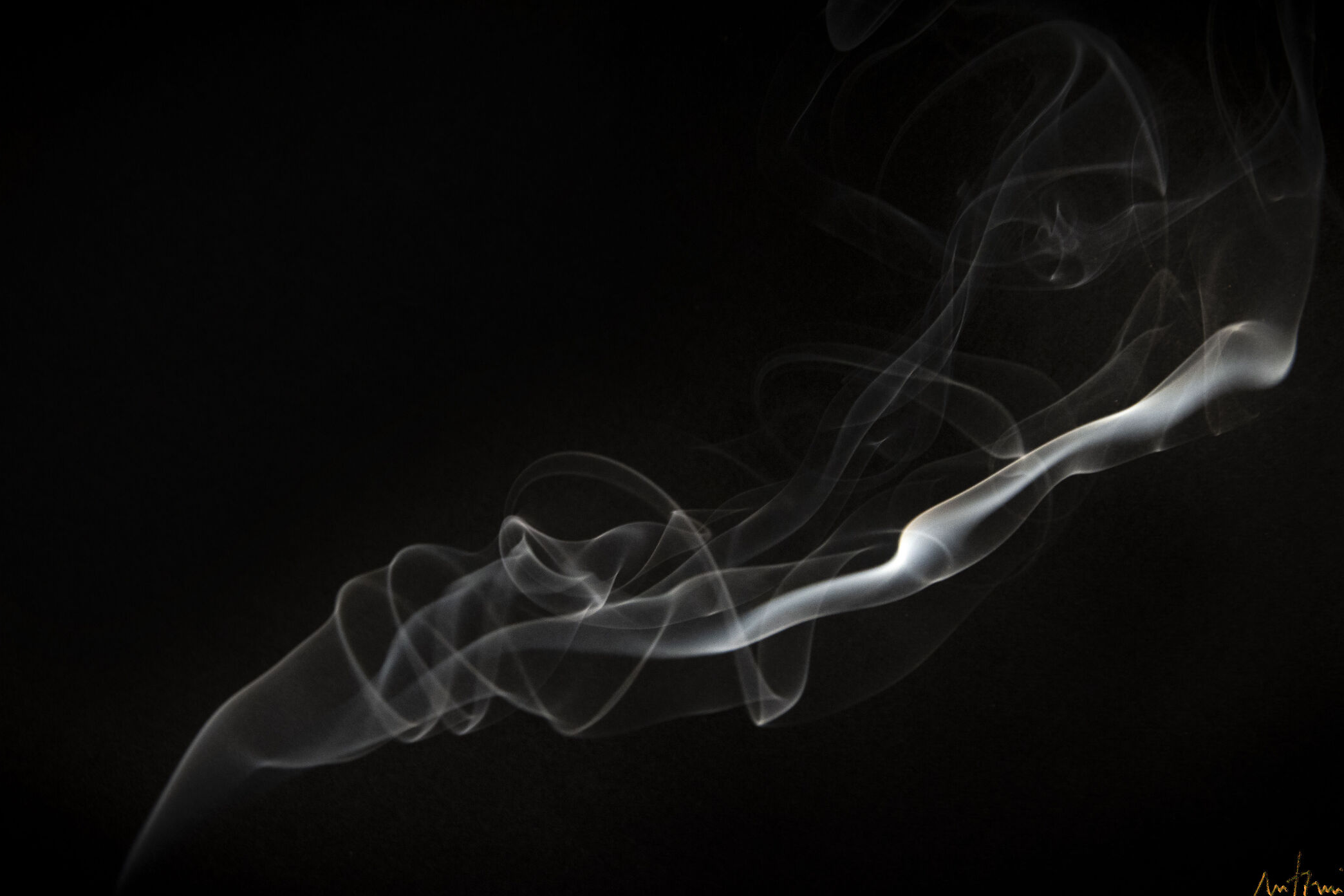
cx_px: 630
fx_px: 3733
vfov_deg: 13.7
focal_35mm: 100
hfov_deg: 20.4
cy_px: 437
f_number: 8
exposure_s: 1/200
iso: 800
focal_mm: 58
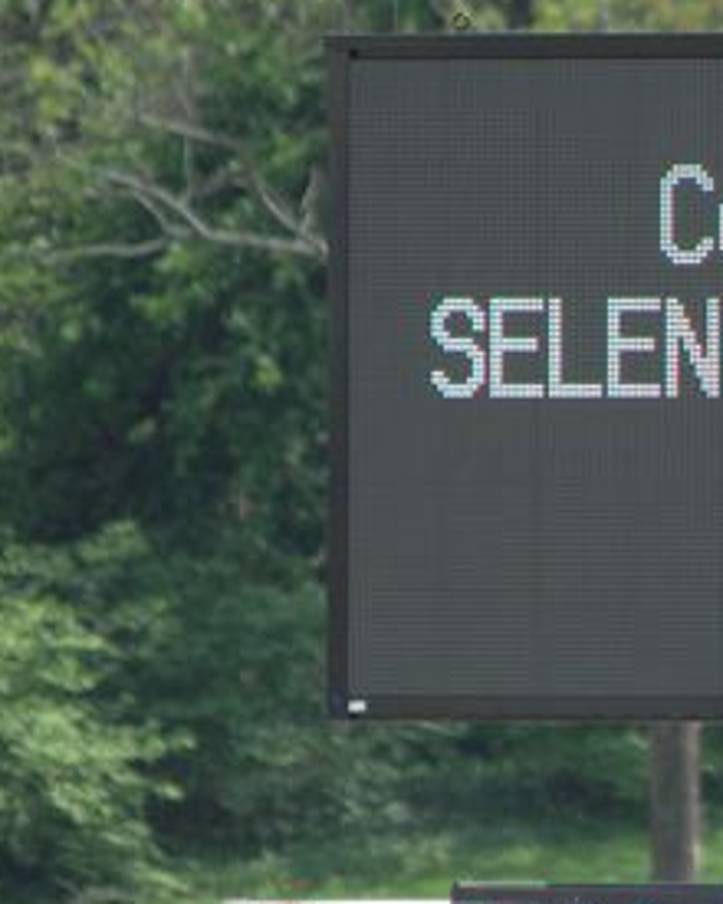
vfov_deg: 1.5
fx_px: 35039
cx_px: 818
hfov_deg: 1.2
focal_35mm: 1310
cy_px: 413
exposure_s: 1/400
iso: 200
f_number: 5.6
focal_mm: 400
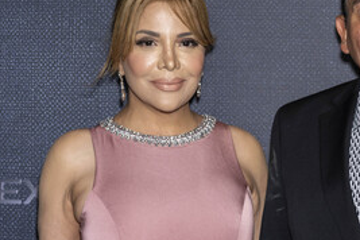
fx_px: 810
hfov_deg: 24.6
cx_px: 300
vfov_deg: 16.9
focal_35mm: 81
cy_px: 123
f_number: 5.6
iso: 800
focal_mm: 48
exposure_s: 1/200
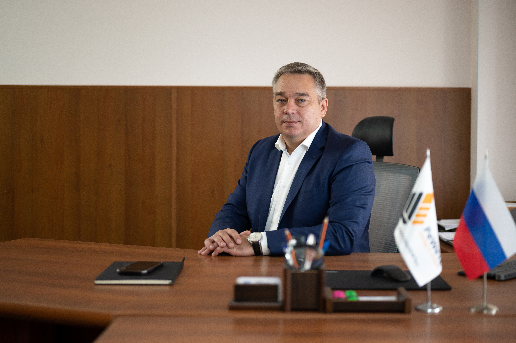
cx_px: 258
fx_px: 716
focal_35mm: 50
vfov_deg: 27.0
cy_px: 172
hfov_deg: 39.6
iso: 1000
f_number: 1.8
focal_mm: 50
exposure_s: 1/200
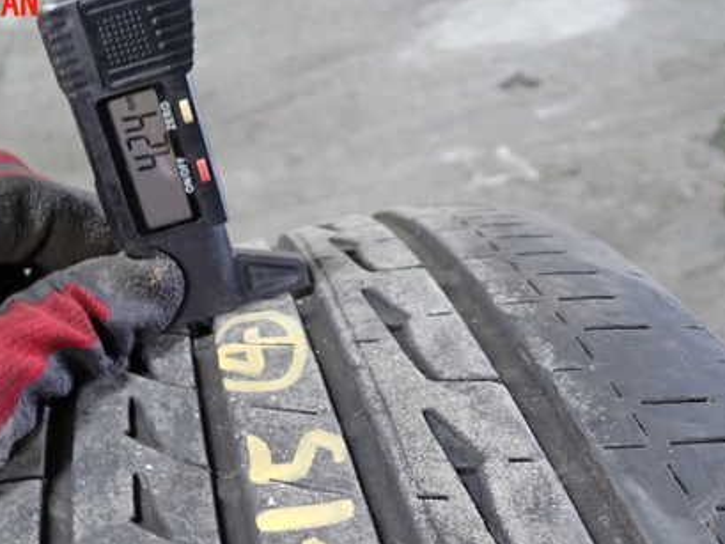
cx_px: 248
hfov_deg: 42.4
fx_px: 922
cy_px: 381
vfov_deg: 32.5
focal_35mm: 44
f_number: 2.3
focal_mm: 5.4
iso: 250
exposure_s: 1/30
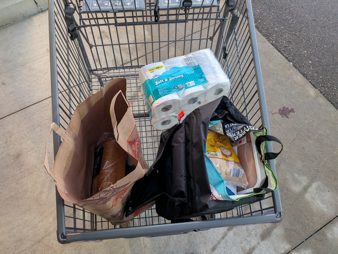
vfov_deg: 56.9
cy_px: 127
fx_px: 235
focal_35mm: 24
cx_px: 169
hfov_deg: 71.5
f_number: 1.68
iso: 913
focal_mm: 6.9
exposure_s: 1/120
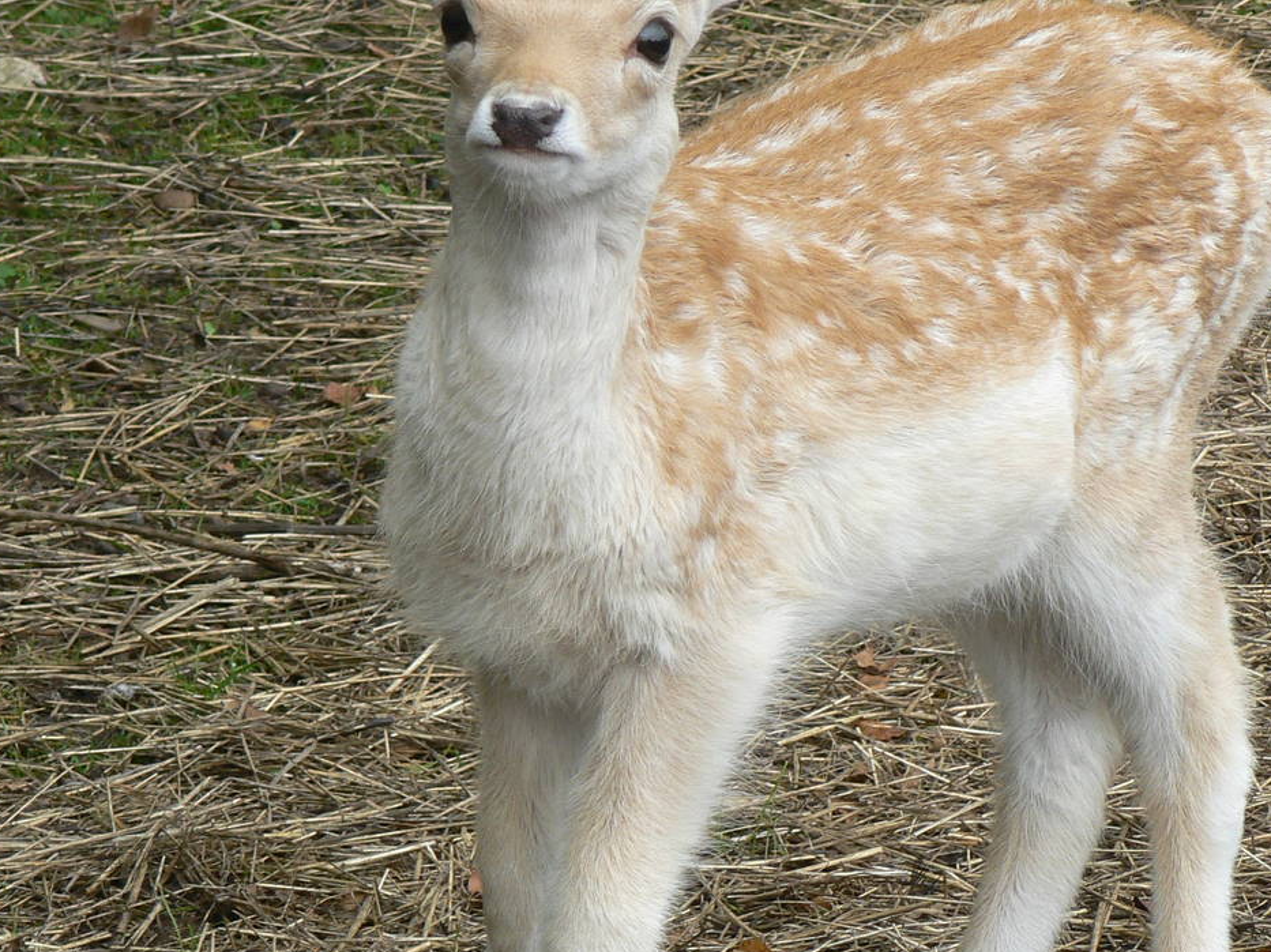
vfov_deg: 4.6
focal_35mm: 326
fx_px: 11965
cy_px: 567
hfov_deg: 6.1
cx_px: 809
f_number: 5.6
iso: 80
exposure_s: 1/100
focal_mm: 31.6
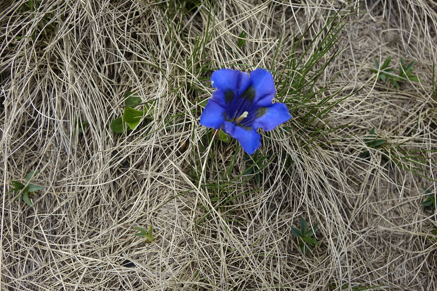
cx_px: 218
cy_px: 146
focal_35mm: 34
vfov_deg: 38.9
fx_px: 413
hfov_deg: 55.8
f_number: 4
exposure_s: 1/400
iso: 125
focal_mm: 12.56
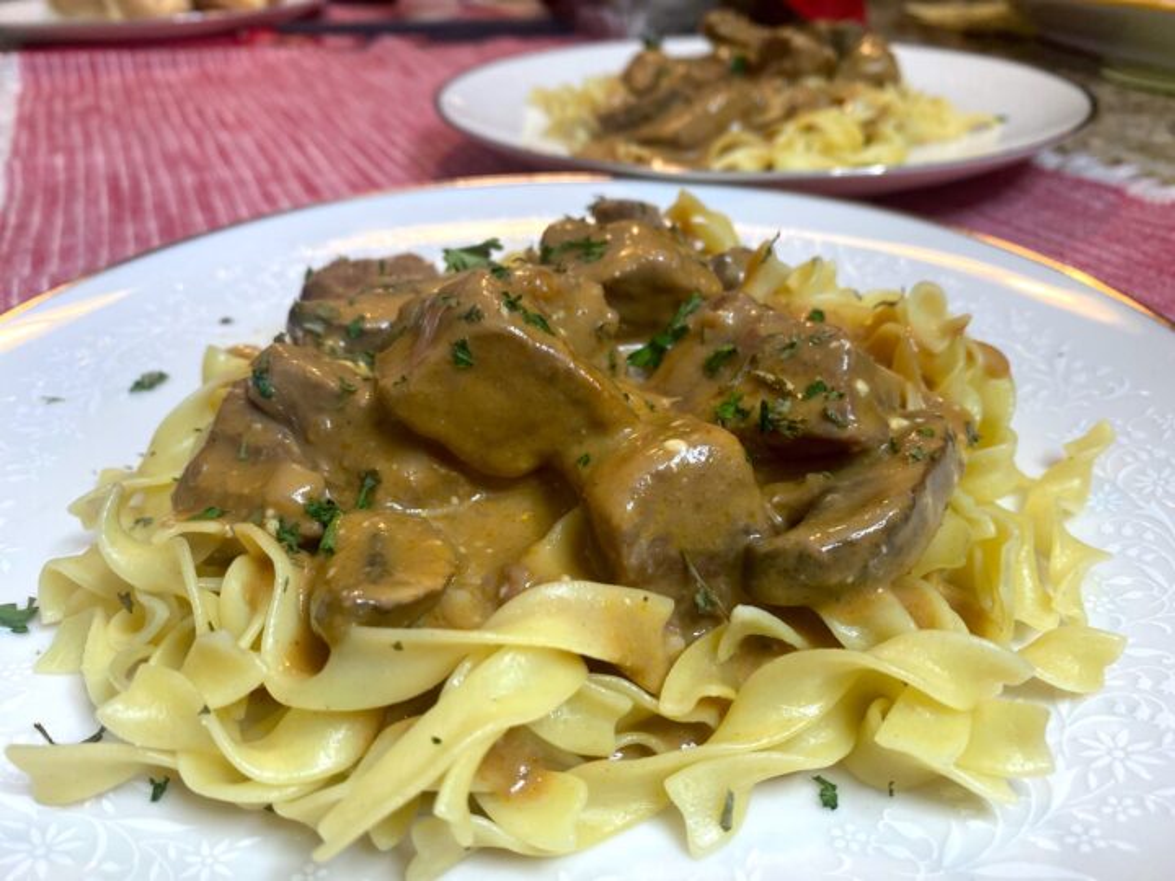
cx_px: 588
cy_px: 440
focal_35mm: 26
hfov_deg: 67.3
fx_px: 883
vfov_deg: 53.1
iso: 80
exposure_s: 1/60
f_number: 1.8
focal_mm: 4.25
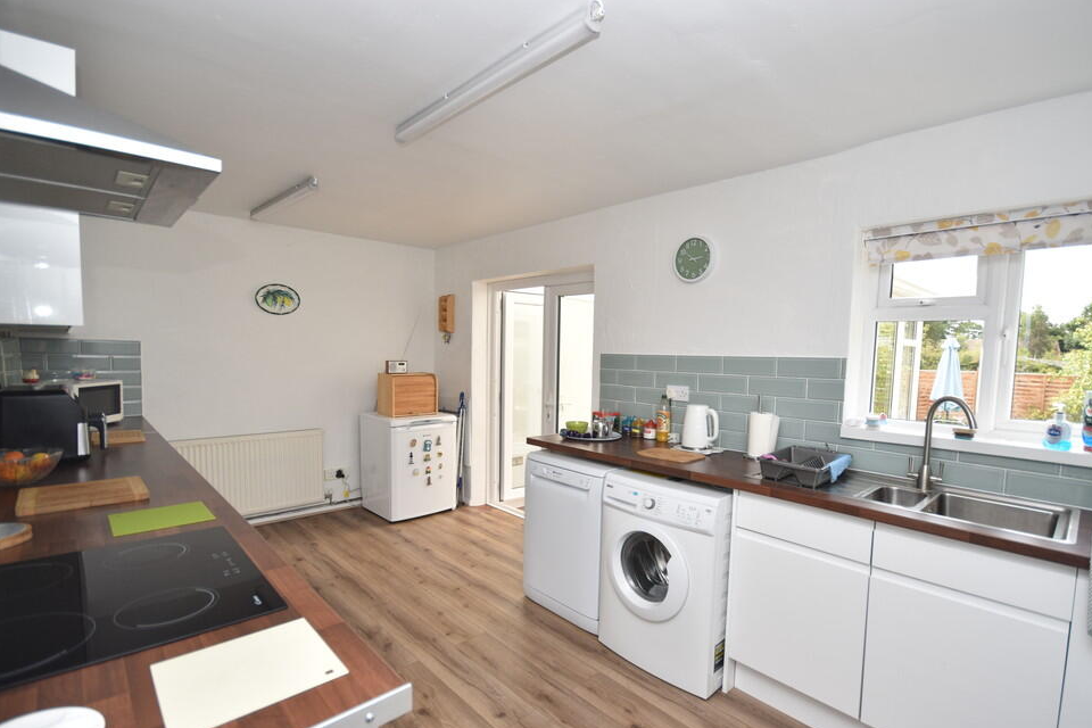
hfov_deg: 96.6
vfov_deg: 73.7
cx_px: 578
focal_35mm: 16
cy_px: 385
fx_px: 485
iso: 250
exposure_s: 1/200
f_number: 5
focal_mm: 10
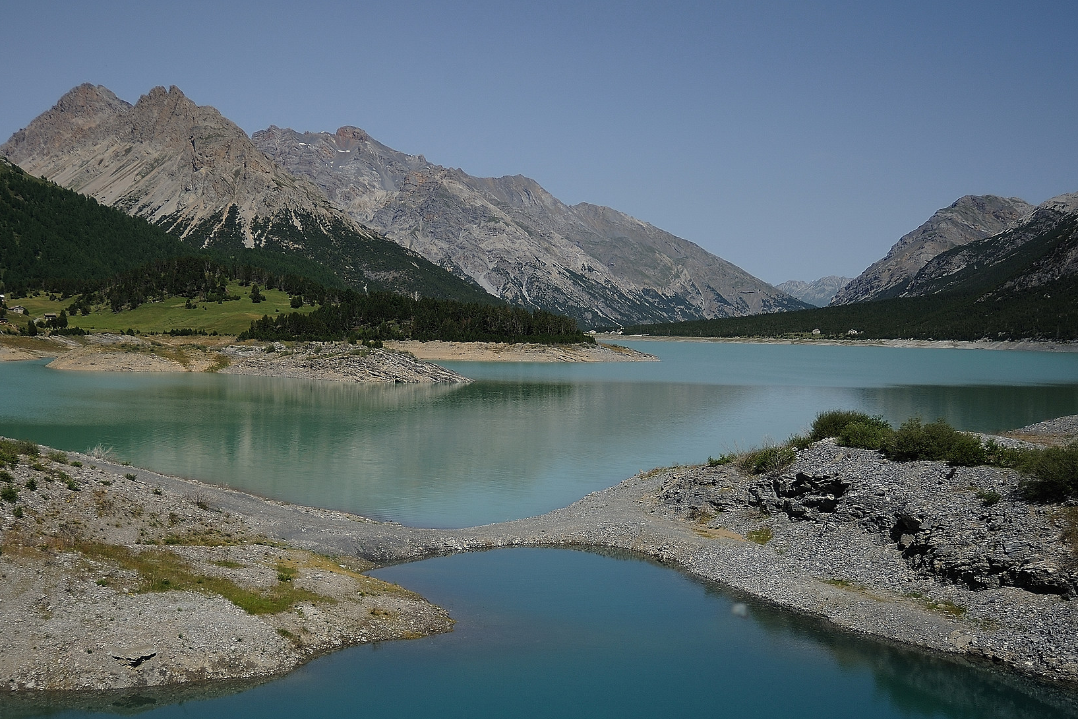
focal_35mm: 44
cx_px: 420
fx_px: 1317
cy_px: 394
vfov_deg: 30.5
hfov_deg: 44.2
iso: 200
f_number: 11
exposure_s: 1/2500
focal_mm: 30
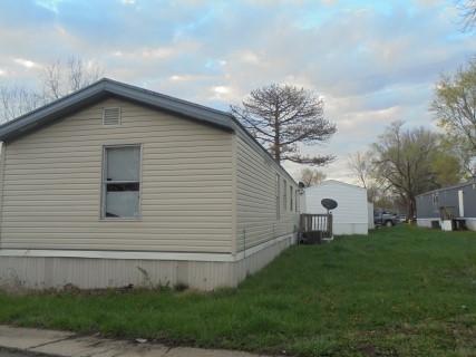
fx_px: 399
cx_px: 238
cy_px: 178
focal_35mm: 29
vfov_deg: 48.2
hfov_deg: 61.7
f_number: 3.7
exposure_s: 1/160
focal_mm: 5.3
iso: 100
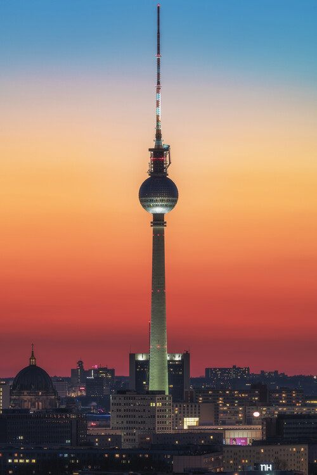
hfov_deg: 4.0
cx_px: 158
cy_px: 238
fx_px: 4490
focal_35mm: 340
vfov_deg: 6.1
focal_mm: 340
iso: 64
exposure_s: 4
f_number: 8
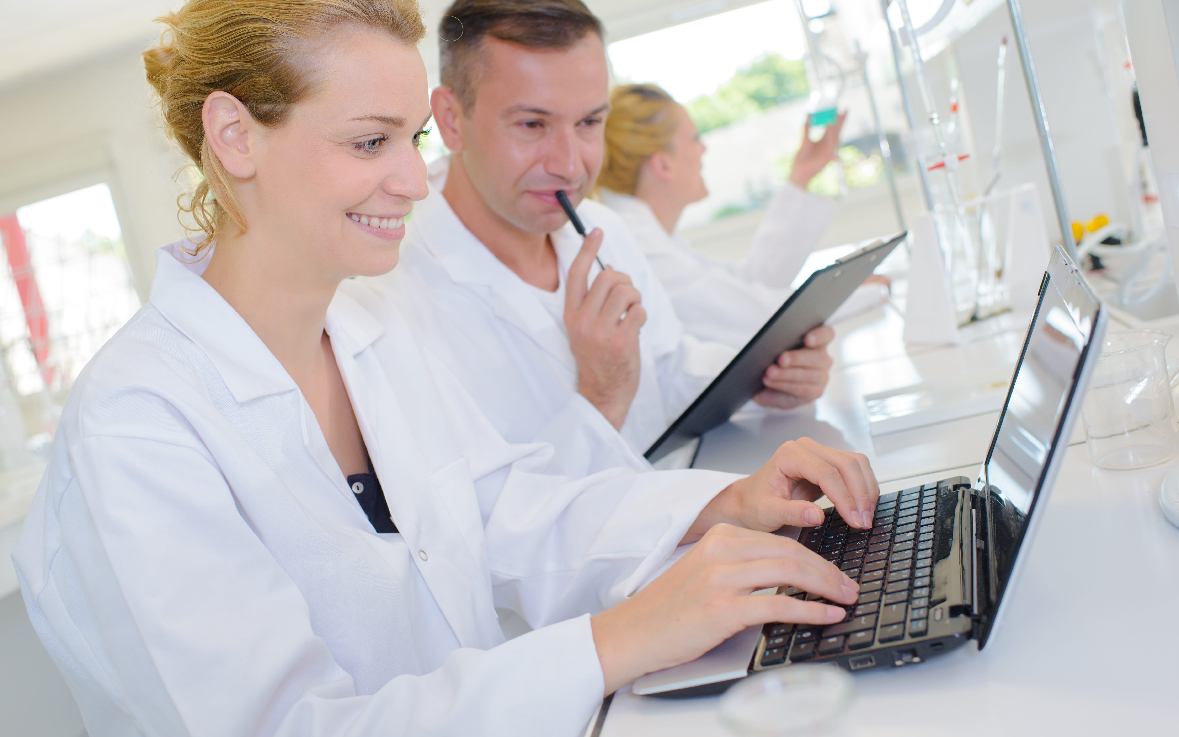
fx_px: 1157
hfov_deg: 54.0
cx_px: 585
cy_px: 352
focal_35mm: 36
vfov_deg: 35.3
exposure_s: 1/100
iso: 200
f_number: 4
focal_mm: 35
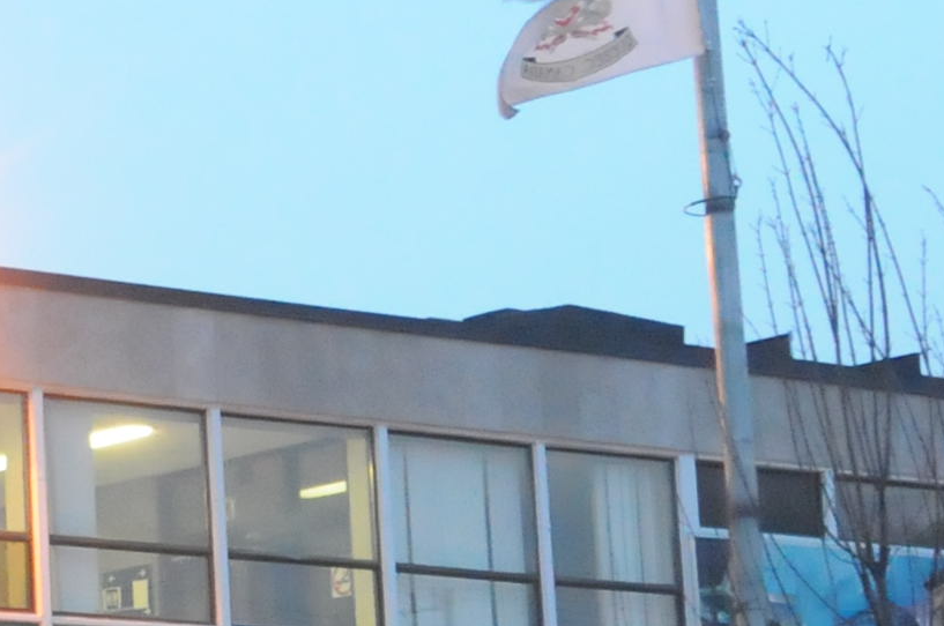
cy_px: 8
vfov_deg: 9.1
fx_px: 3917
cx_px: -374
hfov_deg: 13.1
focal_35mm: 150
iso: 3200
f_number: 5.6
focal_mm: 19
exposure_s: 1/60
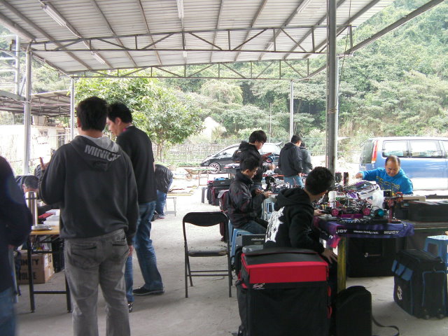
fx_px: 492
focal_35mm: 38
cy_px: 168
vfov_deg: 37.7
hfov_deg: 49.0
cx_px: 224
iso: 139
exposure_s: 1/31
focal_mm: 6.8
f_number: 3.5
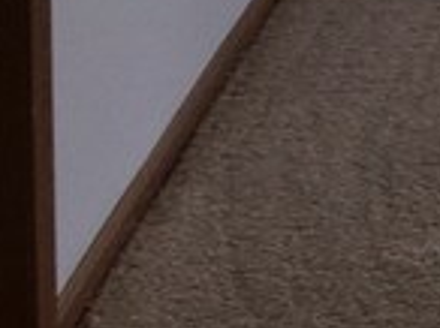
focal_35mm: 204
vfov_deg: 6.8
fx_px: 2589
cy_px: -527
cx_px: 1425
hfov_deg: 8.0
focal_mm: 4.15
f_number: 2.2
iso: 50
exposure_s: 1/60
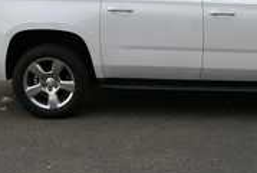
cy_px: 40
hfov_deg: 29.6
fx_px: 479
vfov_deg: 20.2
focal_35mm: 67
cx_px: 188
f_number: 6.3
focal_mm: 20
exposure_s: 1/250
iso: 200
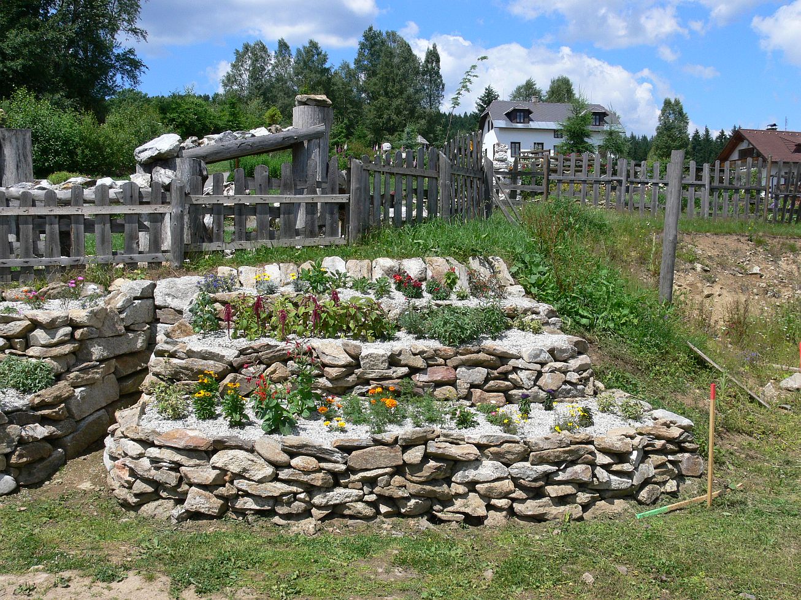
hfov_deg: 52.6
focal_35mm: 35
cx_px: 400
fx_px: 810
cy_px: 300
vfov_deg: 40.7
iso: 100
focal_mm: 7.4
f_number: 6.3
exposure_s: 1/400
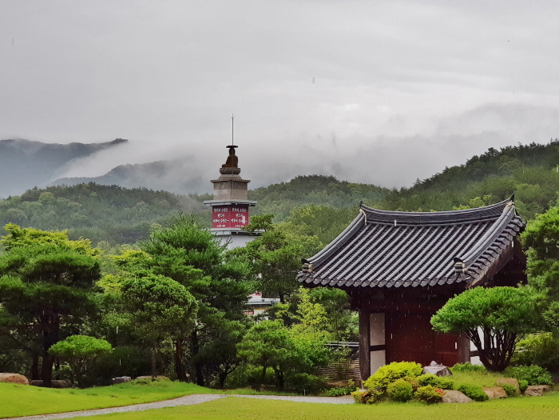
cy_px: 210
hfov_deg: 36.8
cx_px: 280
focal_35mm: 52
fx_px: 840
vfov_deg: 28.0
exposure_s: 1/371
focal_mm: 6
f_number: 2.4
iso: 25
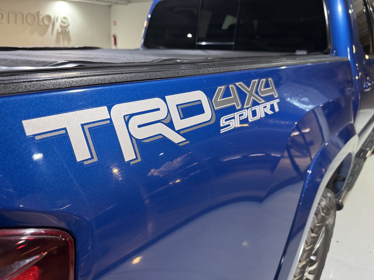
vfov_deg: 56.8
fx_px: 259
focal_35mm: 24
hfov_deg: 71.6
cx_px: 187
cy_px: 140
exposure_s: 1/60
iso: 800
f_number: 1.78
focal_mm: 6.76
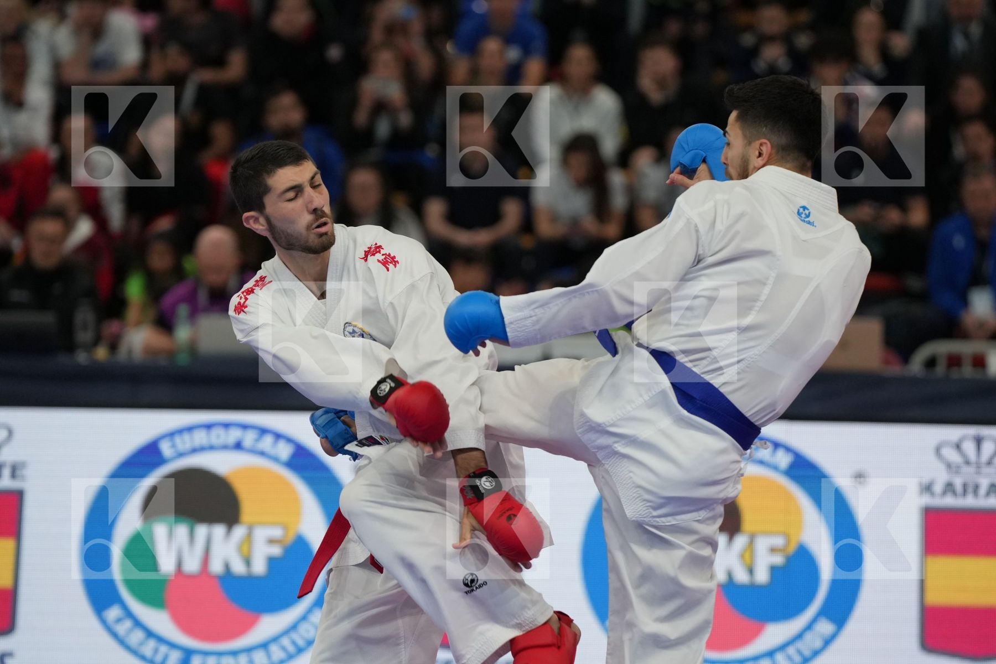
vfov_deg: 5.9
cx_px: 498
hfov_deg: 8.9
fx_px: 6391
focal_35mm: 231
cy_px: 332
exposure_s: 1/1000
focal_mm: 154
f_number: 2.8
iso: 1600
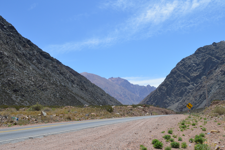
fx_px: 256
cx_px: 120
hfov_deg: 47.4
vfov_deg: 32.6
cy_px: 79
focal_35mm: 41
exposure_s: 1/250
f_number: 8
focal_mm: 22
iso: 100
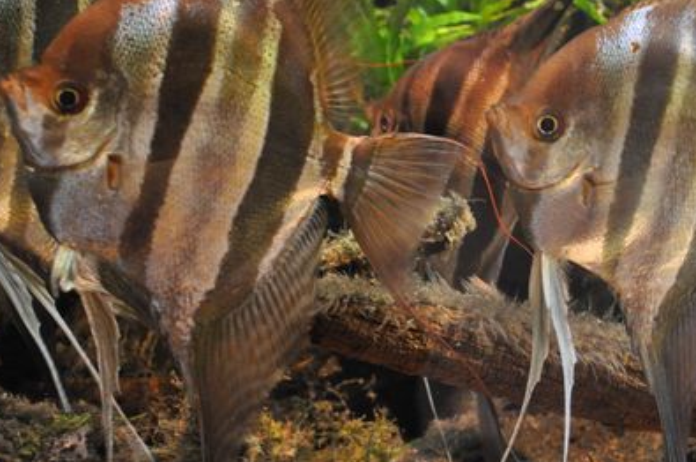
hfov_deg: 24.8
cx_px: 412
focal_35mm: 82
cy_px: 164
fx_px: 1583
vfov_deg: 16.6
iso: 1600
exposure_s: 1/8
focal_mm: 30
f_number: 4.2
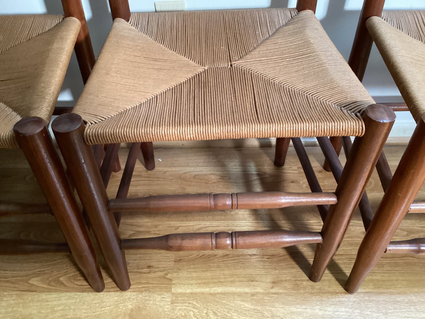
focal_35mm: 31
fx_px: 381
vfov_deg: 45.4
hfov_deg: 58.3
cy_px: 160
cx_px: 212
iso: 320
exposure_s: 1/33
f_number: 2.4
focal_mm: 3.3
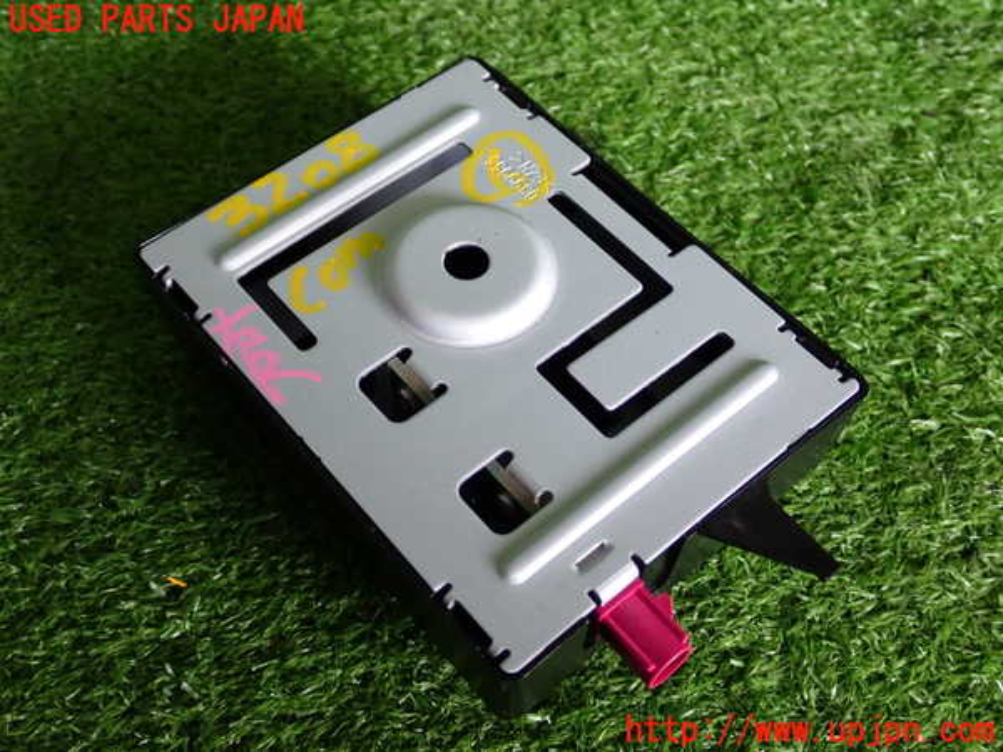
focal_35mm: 41
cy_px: 376
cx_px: 502
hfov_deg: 45.8
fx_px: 1188
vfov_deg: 35.1
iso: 200
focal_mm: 7.31
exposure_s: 1/80
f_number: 2.8
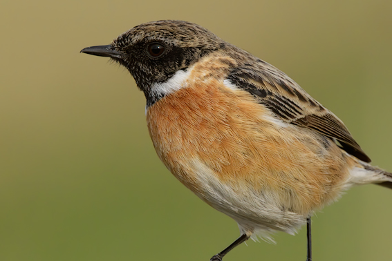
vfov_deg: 1.0
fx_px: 14514
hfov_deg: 1.5
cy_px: 175
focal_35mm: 1333
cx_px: 127
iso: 1000
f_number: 8
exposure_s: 1/1600
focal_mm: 420
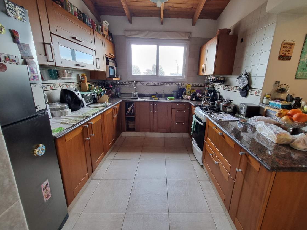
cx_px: 164
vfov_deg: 85.6
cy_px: 108
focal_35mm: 14
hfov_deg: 101.9
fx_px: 124
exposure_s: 1/50
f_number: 2.2
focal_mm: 1.74
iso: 200
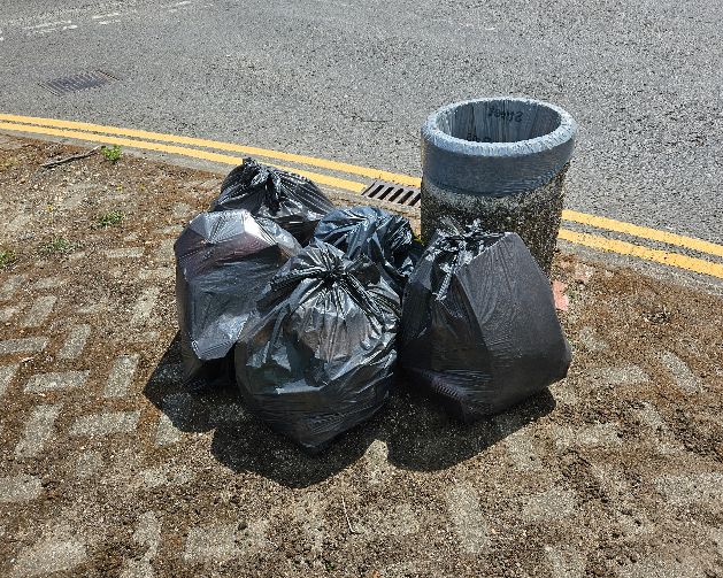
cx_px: 345
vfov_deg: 56.8
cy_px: 283
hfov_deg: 68.1
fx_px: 535
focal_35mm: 25
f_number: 1.8
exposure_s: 1/1588
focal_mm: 5.4
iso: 25
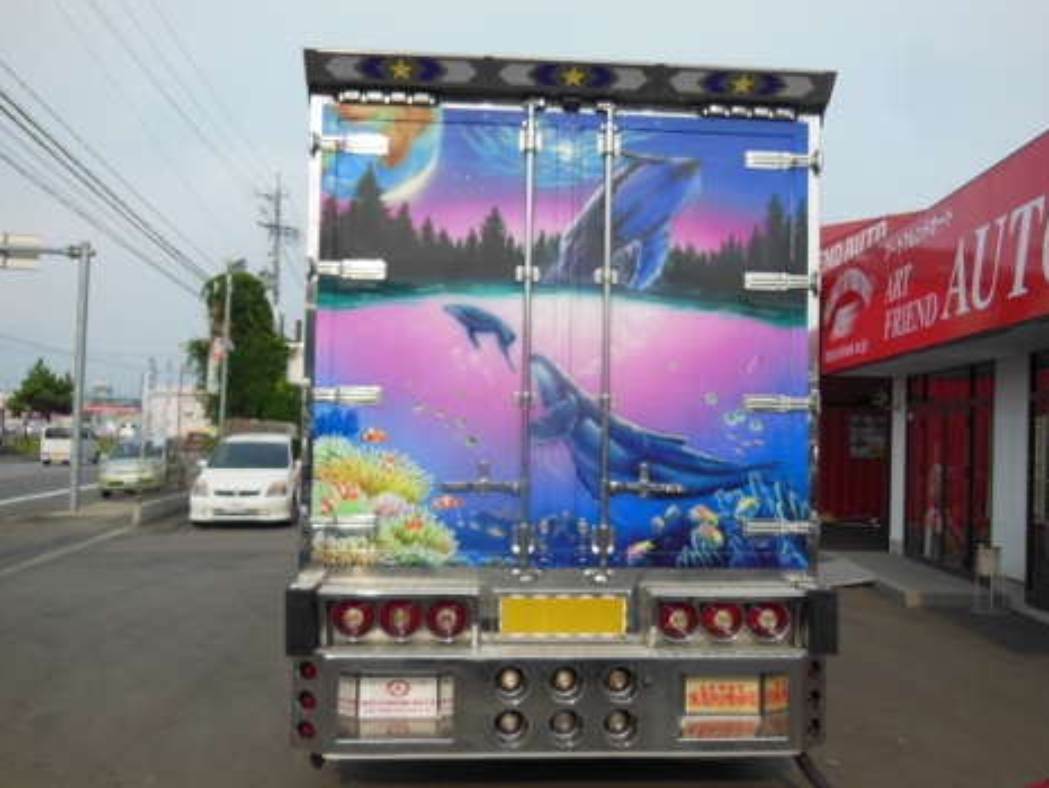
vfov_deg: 40.7
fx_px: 1061
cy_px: 401
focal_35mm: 35
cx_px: 538
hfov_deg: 52.6
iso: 125
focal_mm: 6
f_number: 3.9
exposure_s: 1/640
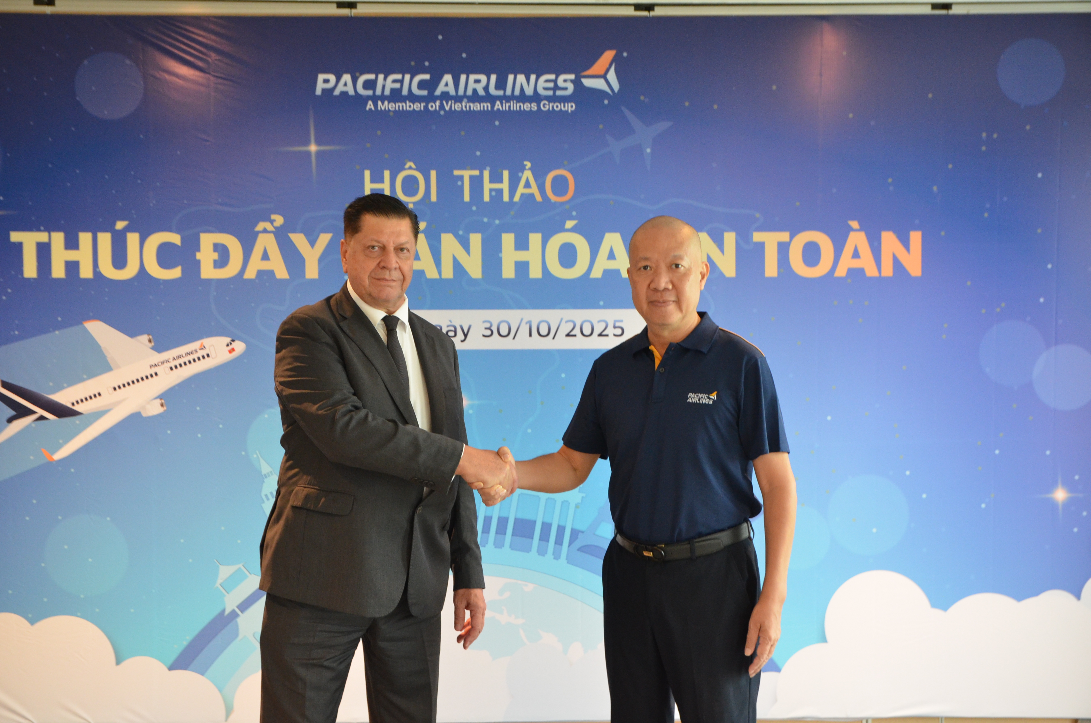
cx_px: 546
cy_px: 362
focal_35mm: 57
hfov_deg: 35.1
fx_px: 1724
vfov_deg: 23.7
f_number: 4
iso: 1600
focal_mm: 38
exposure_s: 1/60
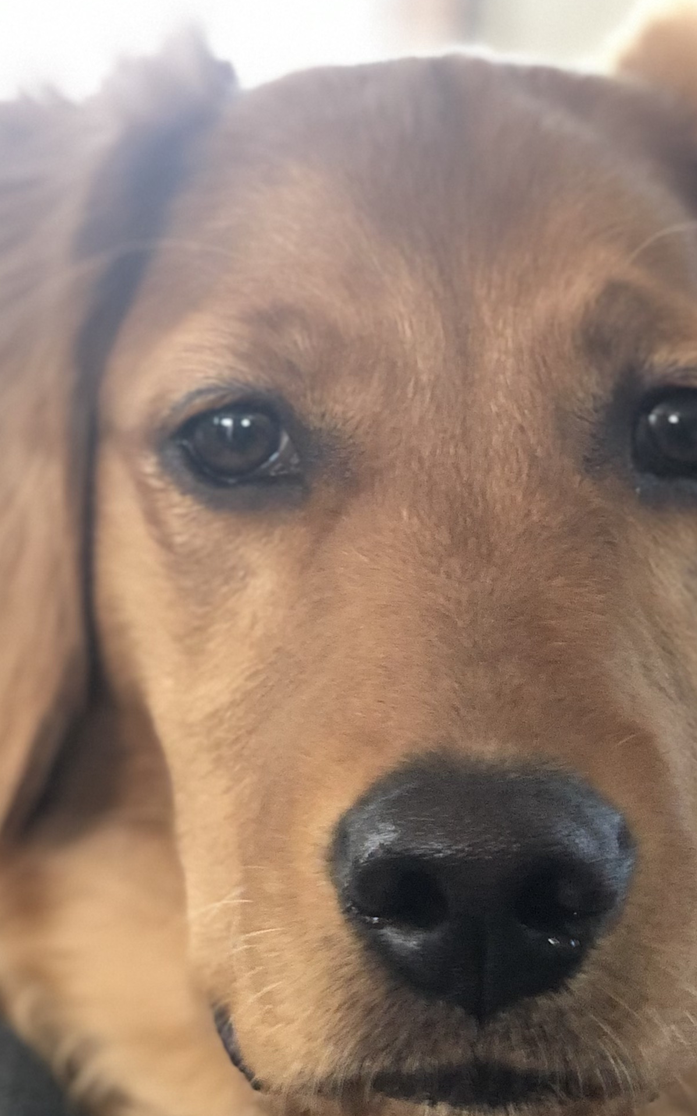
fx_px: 3527
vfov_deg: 18.0
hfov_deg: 11.2
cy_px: 654
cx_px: 581
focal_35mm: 116
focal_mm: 6
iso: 160
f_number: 2.4
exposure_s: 1/20
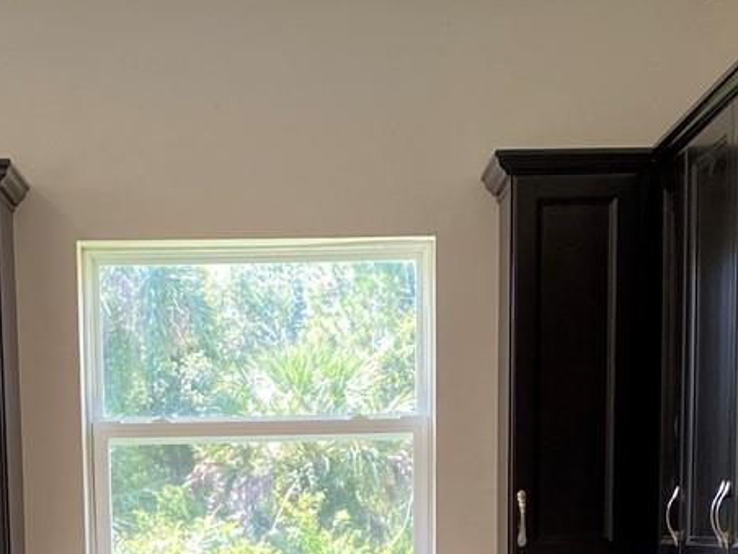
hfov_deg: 21.3
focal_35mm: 92
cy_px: 789
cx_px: 269
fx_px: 1961
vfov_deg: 15.1
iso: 125
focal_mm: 4.25
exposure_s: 1/120
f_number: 1.8
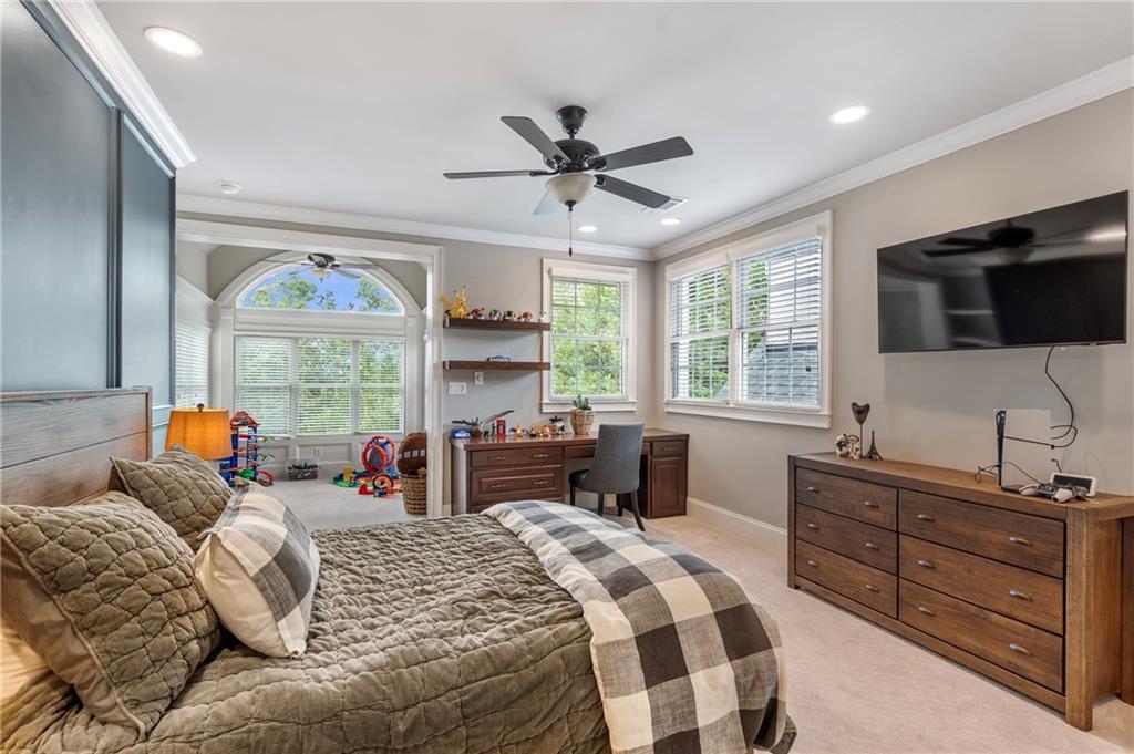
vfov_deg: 73.7
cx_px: 567
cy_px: 377
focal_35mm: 16
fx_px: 504
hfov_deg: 96.8
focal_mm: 16
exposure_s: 1/8
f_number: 8
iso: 640
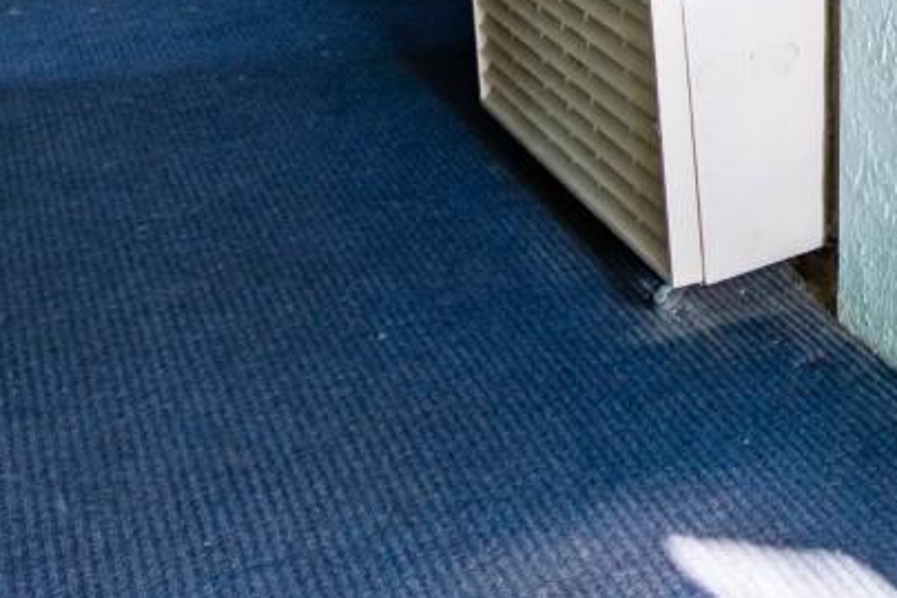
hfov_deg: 20.4
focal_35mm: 76
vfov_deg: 15.1
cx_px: 1537
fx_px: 1894
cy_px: -534
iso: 100
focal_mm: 13
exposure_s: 1/3
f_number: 4.8
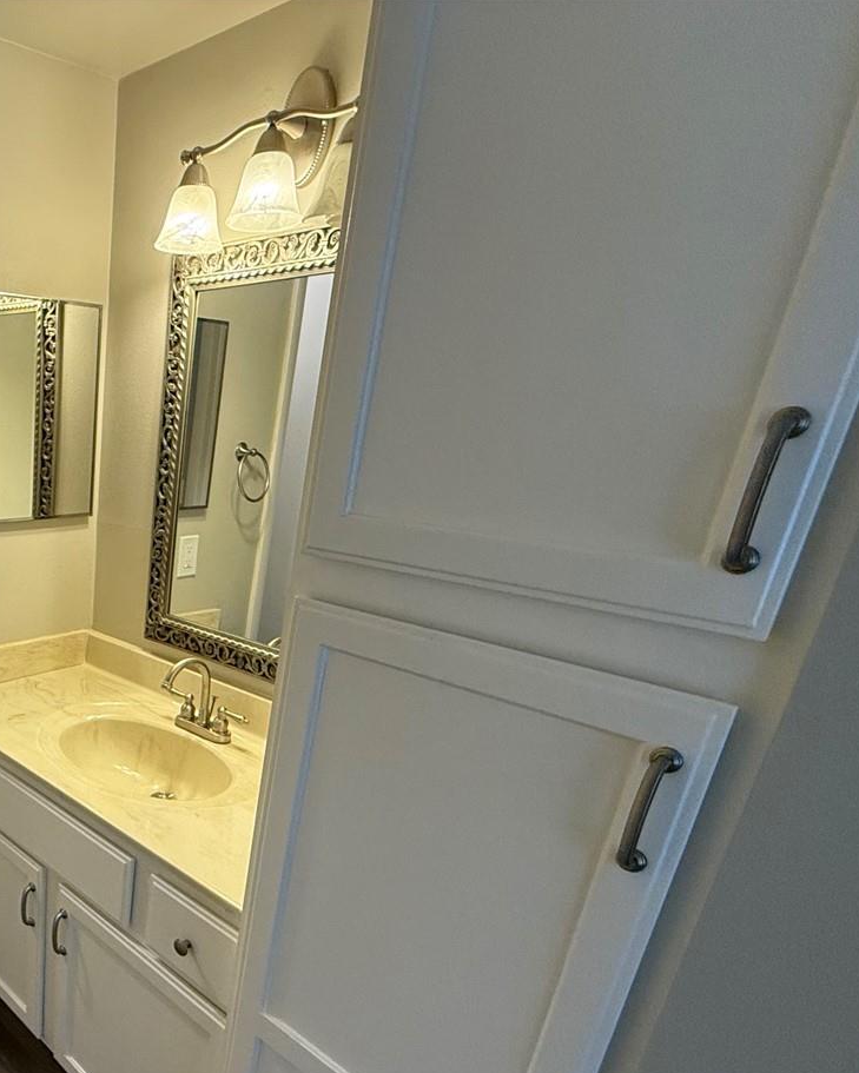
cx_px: 46
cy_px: 703
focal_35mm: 24
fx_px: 763
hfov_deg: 50.3
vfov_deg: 68.6
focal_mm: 2.22
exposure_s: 1/120
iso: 320
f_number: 2.2
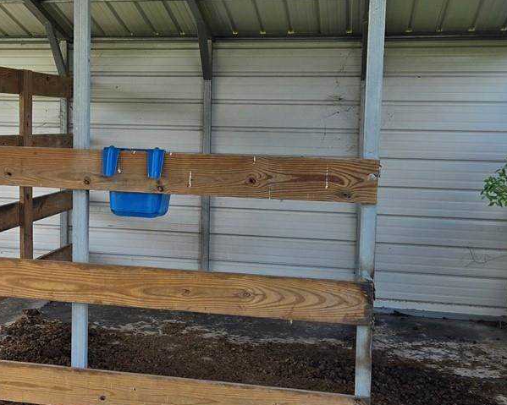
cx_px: 117
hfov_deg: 30.8
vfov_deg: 25.4
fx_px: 900
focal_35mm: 60
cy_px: 207
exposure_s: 1/563
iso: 25
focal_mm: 5.4
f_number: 1.8
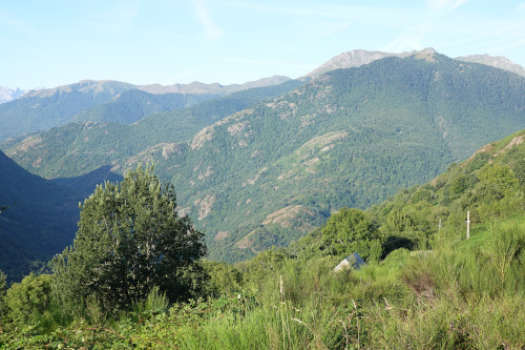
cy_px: 175
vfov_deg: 28.1
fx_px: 700
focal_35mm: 48
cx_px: 262
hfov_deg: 41.1
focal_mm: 18.24
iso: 125
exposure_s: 1/200
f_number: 5
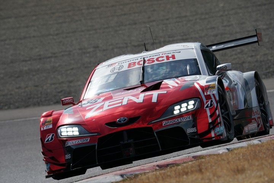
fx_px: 3775
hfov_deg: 4.2
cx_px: 137
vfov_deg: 2.8
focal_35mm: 496
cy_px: 92
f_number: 10
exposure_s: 1/640
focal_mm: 496
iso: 200
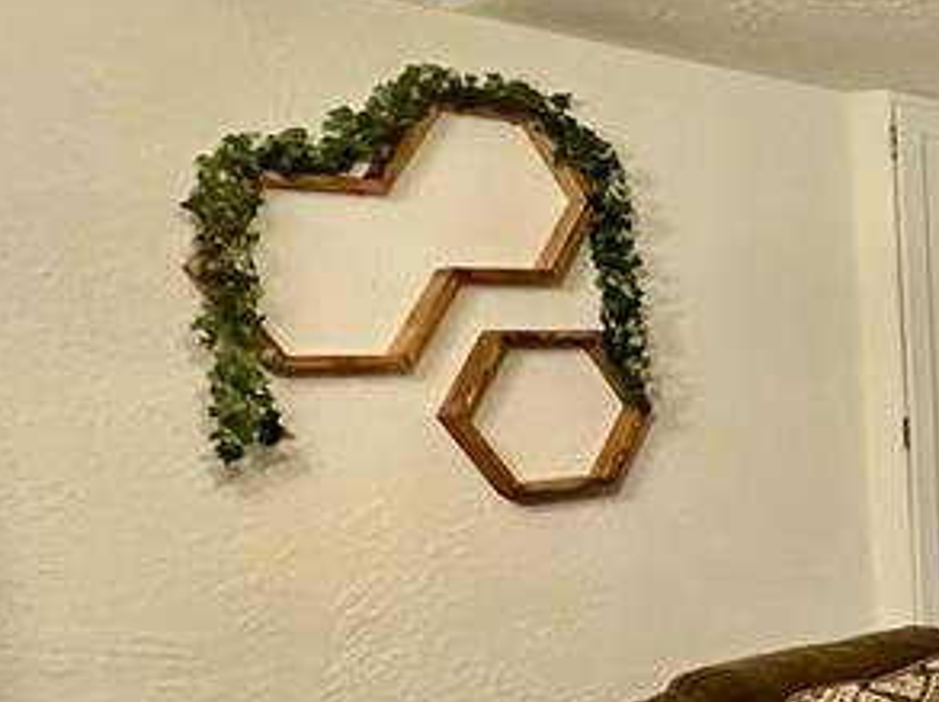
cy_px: 476
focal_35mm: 49
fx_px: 1328
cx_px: 1525
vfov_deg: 29.4
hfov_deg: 25.1
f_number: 2.2
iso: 400
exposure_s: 1/60
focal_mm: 2.22
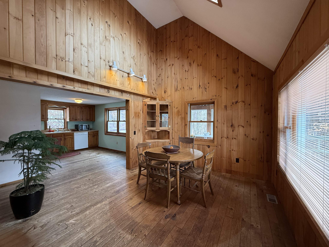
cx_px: 164
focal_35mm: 14
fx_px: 133
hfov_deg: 102.1
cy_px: 124
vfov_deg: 85.7
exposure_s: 1/60
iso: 200
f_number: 2.2
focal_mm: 2.22
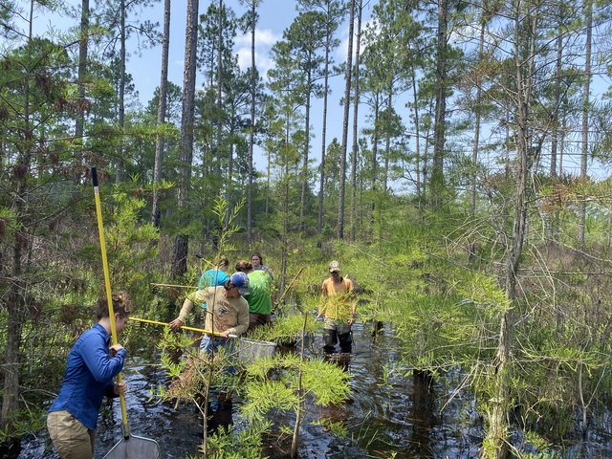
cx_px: 306
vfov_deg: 53.1
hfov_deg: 67.3
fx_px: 460
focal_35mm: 26
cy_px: 230
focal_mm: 4.25
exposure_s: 1/1147
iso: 32
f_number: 1.8
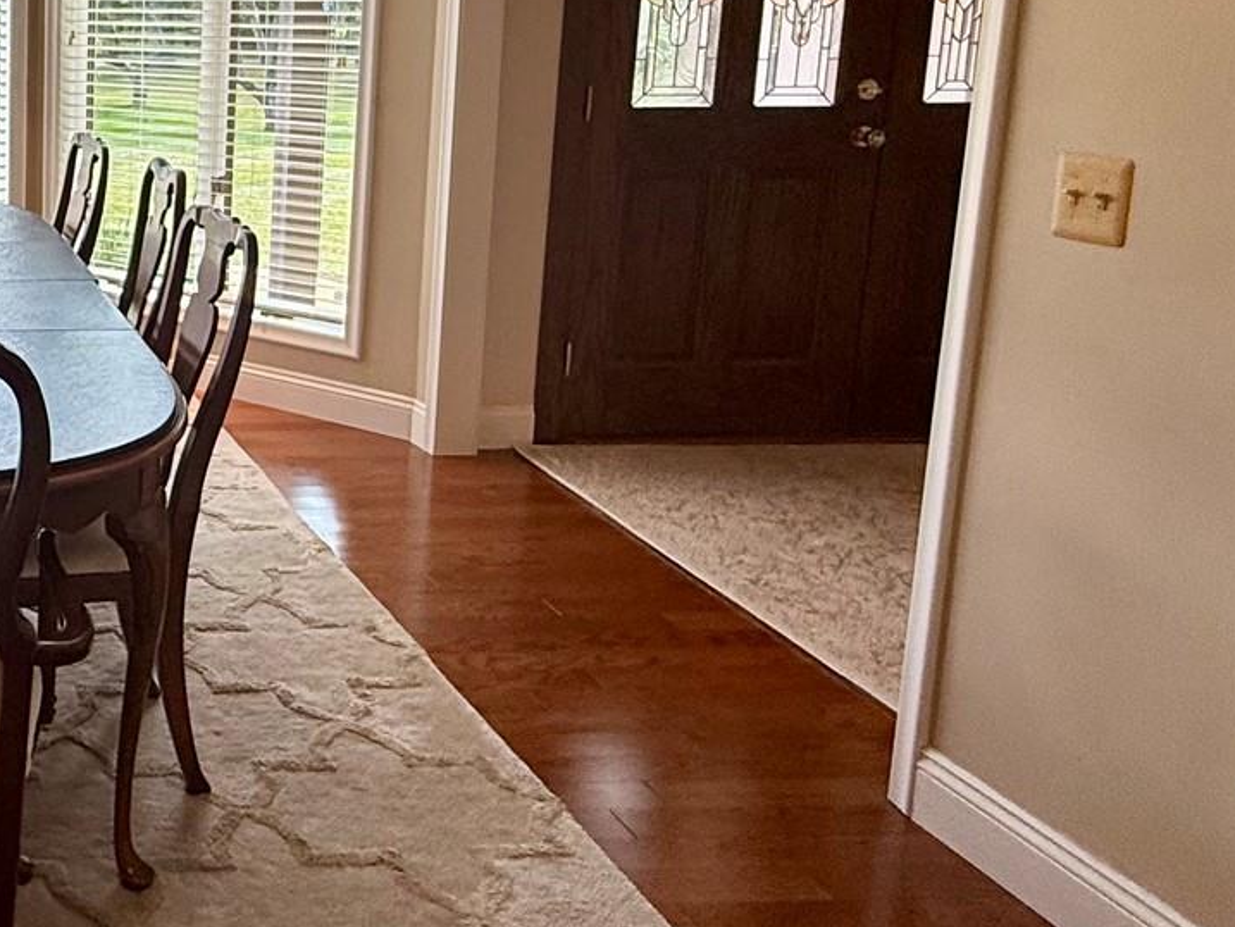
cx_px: -121
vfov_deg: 35.1
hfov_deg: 38.7
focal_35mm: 40
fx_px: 1427
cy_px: 224
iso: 100
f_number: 2.2
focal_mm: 2.22
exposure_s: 1/120
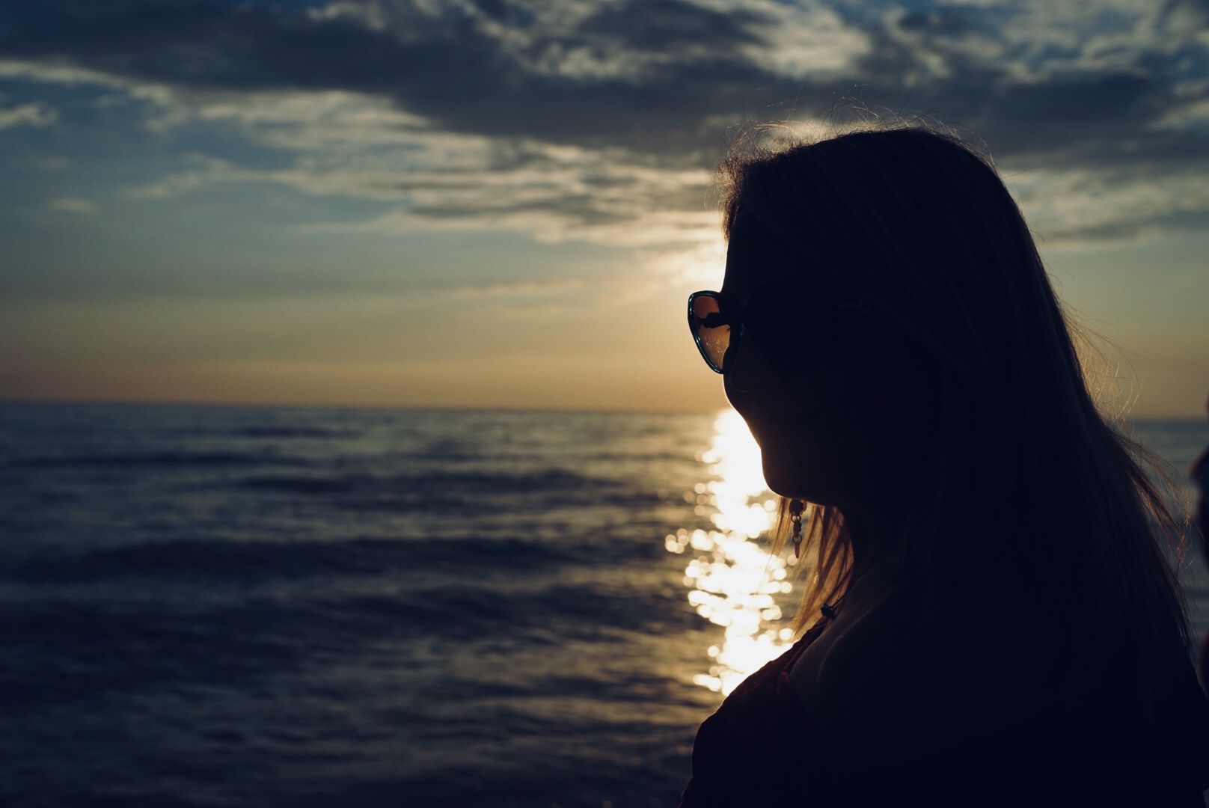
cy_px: 404
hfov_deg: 54.4
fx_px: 1176
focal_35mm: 35
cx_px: 604
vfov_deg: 37.9
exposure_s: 1/500
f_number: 4.5
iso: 100
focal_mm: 35
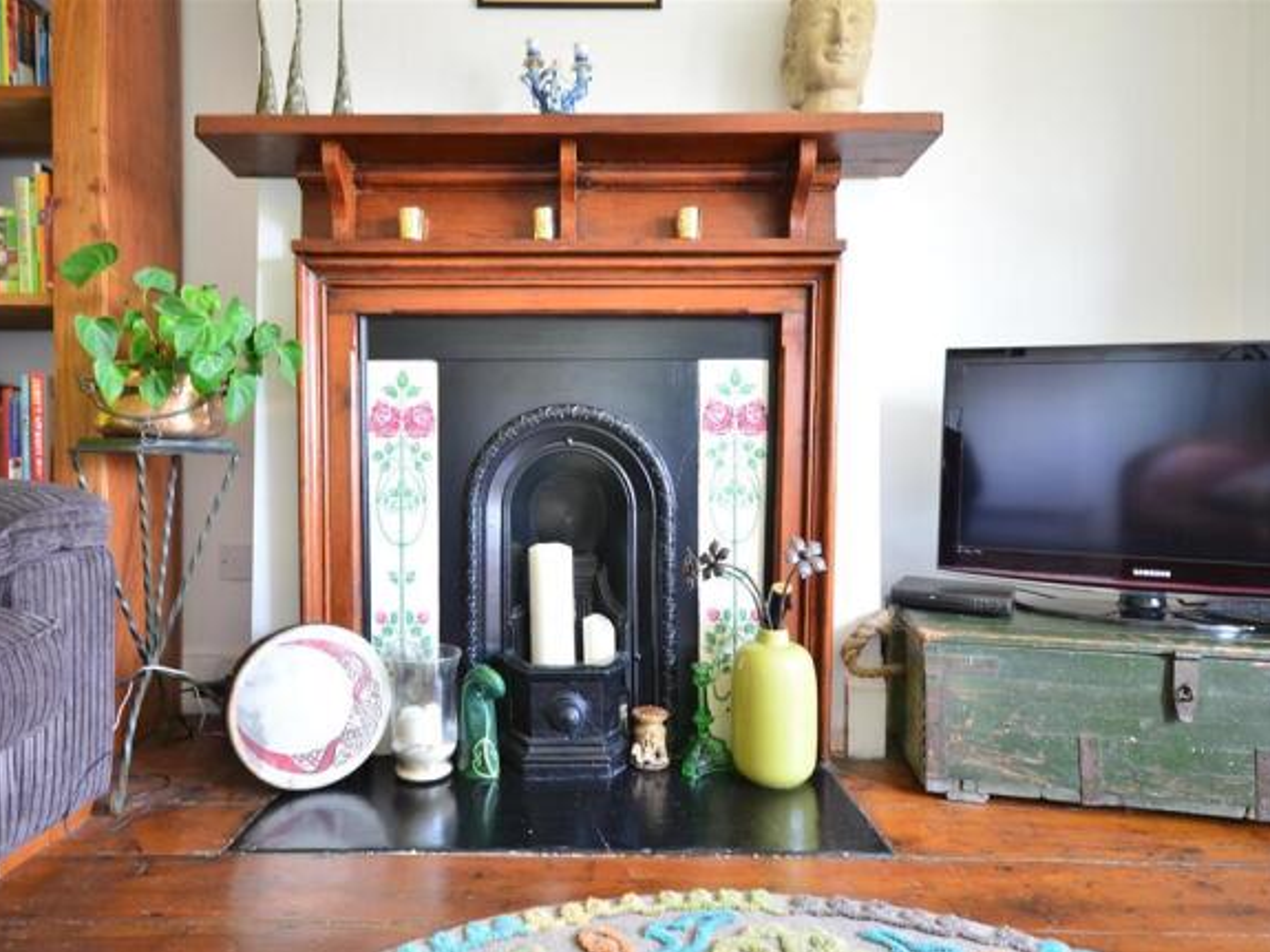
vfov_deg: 58.9
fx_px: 844
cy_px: 477
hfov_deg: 73.6
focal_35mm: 23
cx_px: 557
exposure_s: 1/5
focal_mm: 14
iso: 200
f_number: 4.8
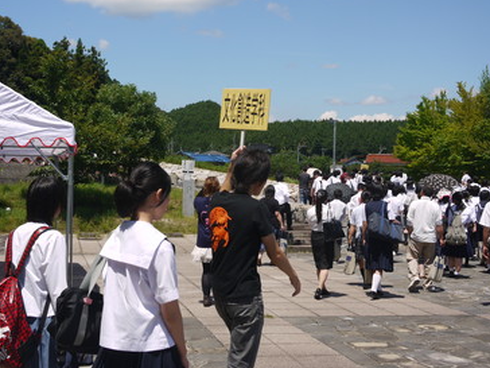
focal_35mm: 55
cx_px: 217
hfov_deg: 34.9
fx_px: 779
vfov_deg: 26.6
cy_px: 172
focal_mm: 20
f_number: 5.6
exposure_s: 1/800
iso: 100
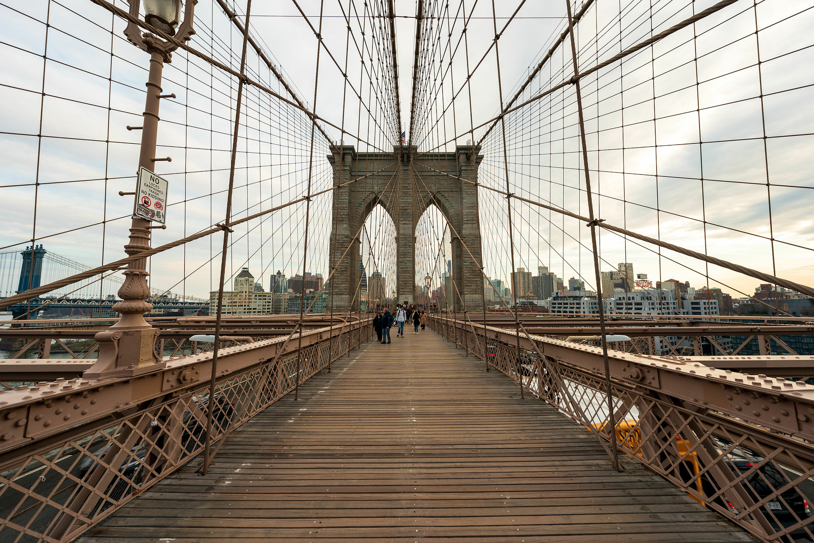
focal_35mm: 12
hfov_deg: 112.6
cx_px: 407
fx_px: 271
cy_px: 272
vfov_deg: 90.0
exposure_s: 1/80
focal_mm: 12
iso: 100
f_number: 6.3
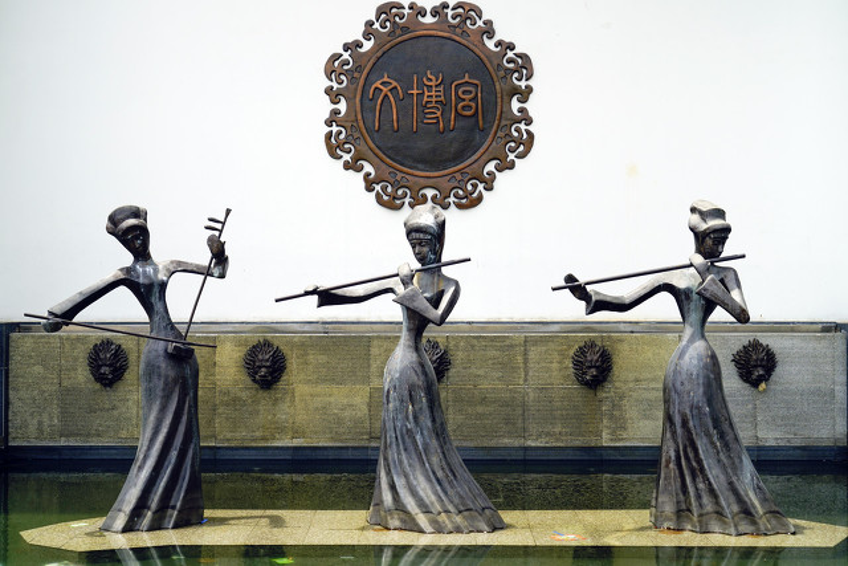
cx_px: 424
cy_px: 283
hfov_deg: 40.3
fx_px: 1154
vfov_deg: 27.5
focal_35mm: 49
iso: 400
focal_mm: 49
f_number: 8
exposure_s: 1/1250
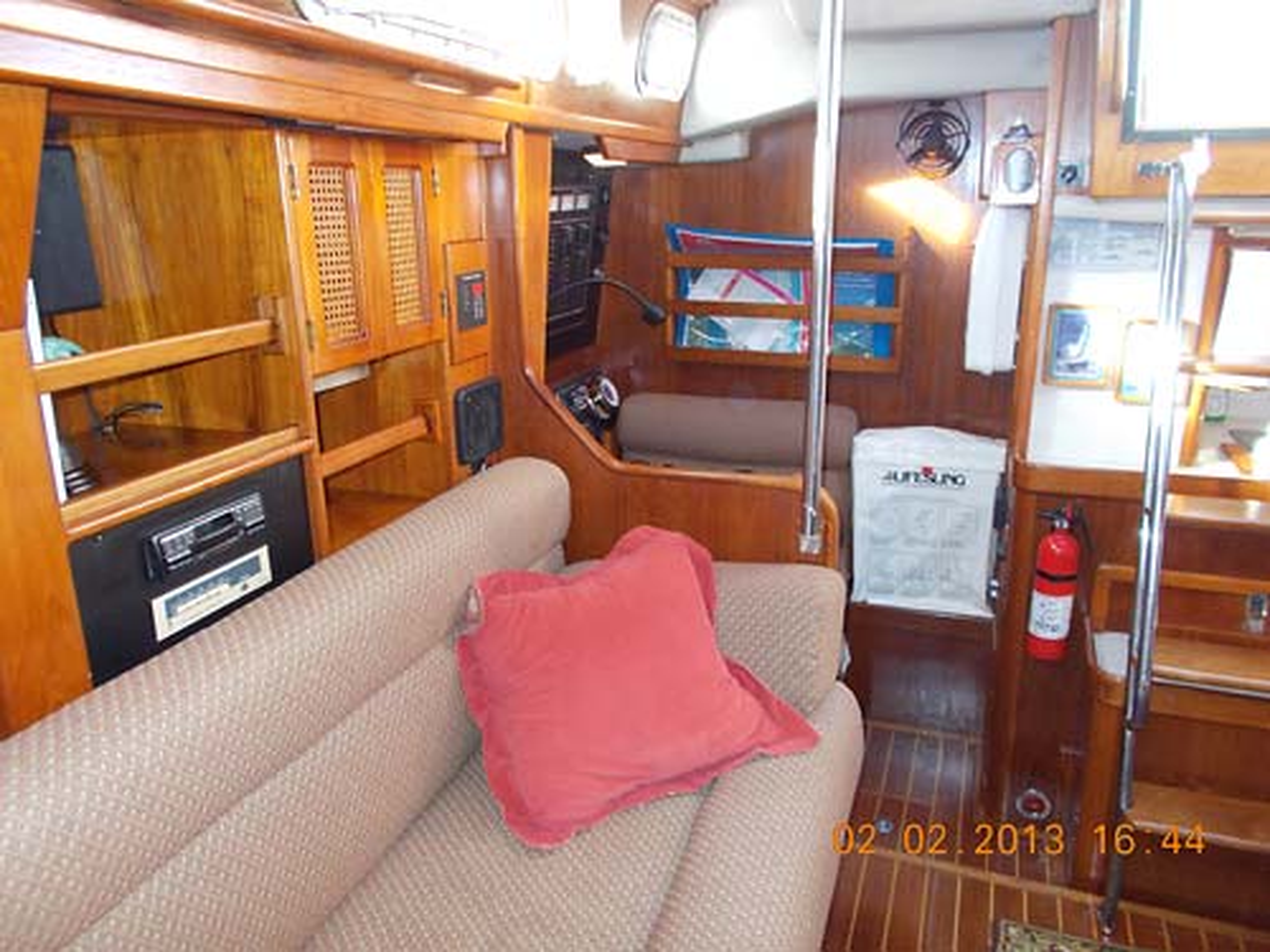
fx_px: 954
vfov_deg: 53.1
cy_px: 476
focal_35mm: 26
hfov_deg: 67.3
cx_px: 635
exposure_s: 1/25
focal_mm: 4.6
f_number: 3.2
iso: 200
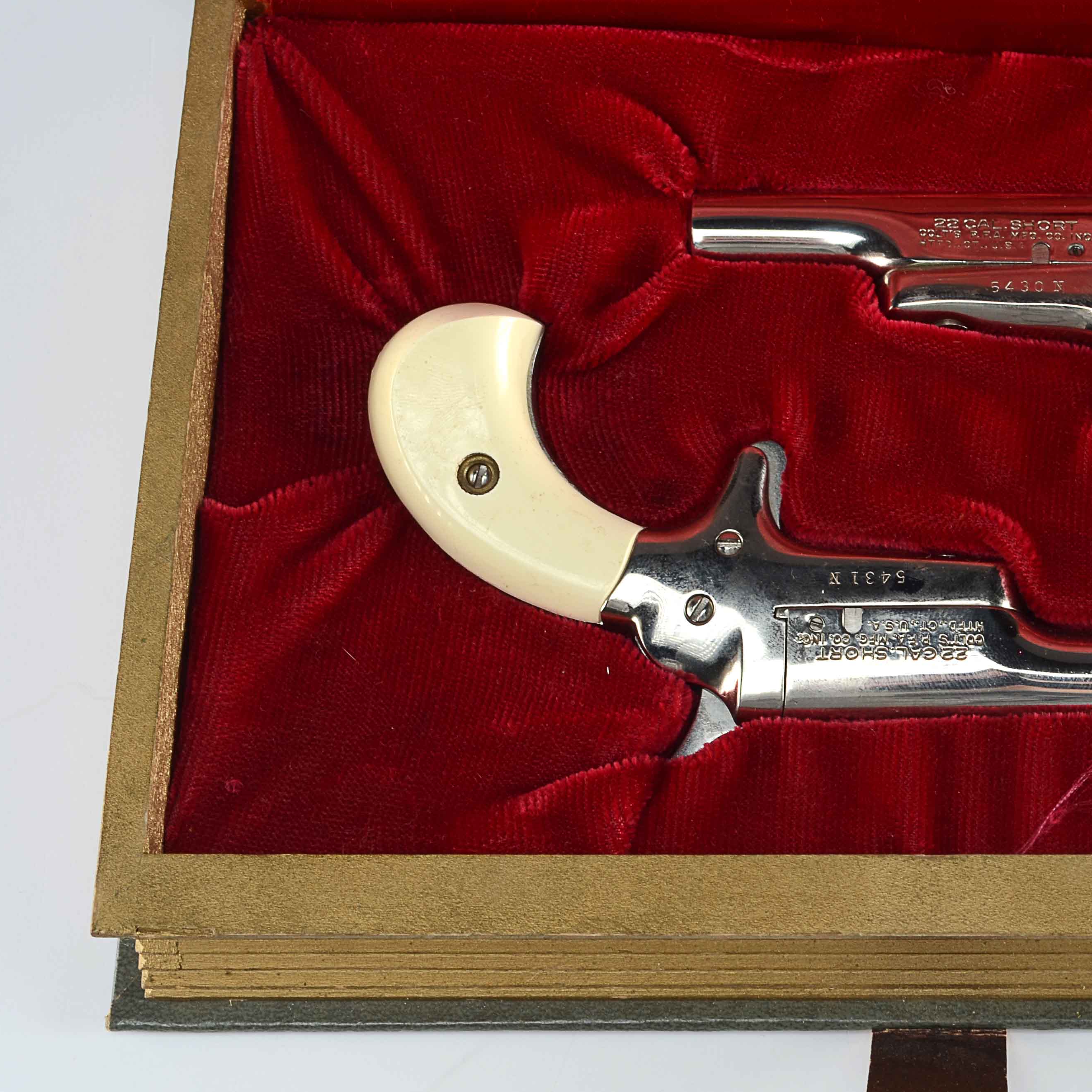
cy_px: 500
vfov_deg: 19.3
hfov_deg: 19.1
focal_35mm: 90
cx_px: 915
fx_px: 3212
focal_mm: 38
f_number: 13
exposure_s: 1/80
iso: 100
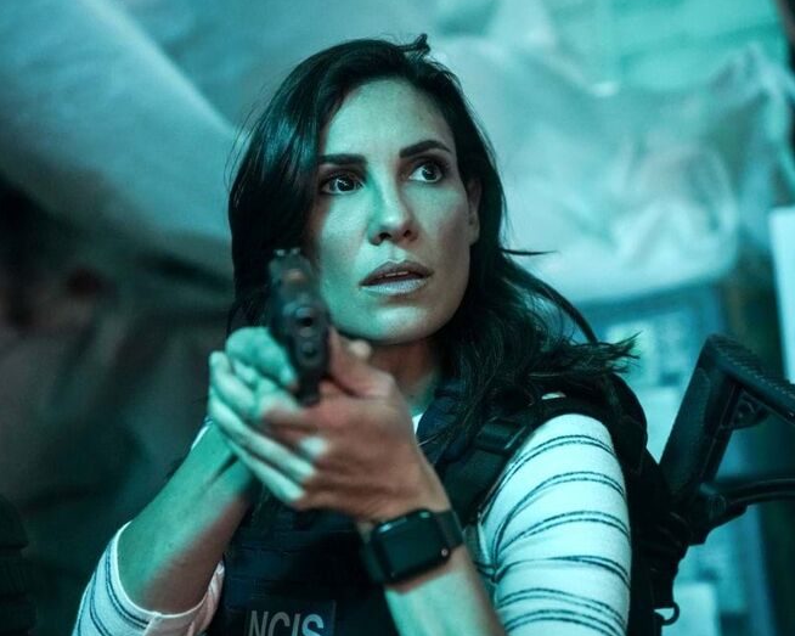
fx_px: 1882
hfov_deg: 23.9
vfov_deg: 19.2
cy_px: 319
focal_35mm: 80
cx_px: 405
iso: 5000
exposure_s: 1/320
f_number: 2.8
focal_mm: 70
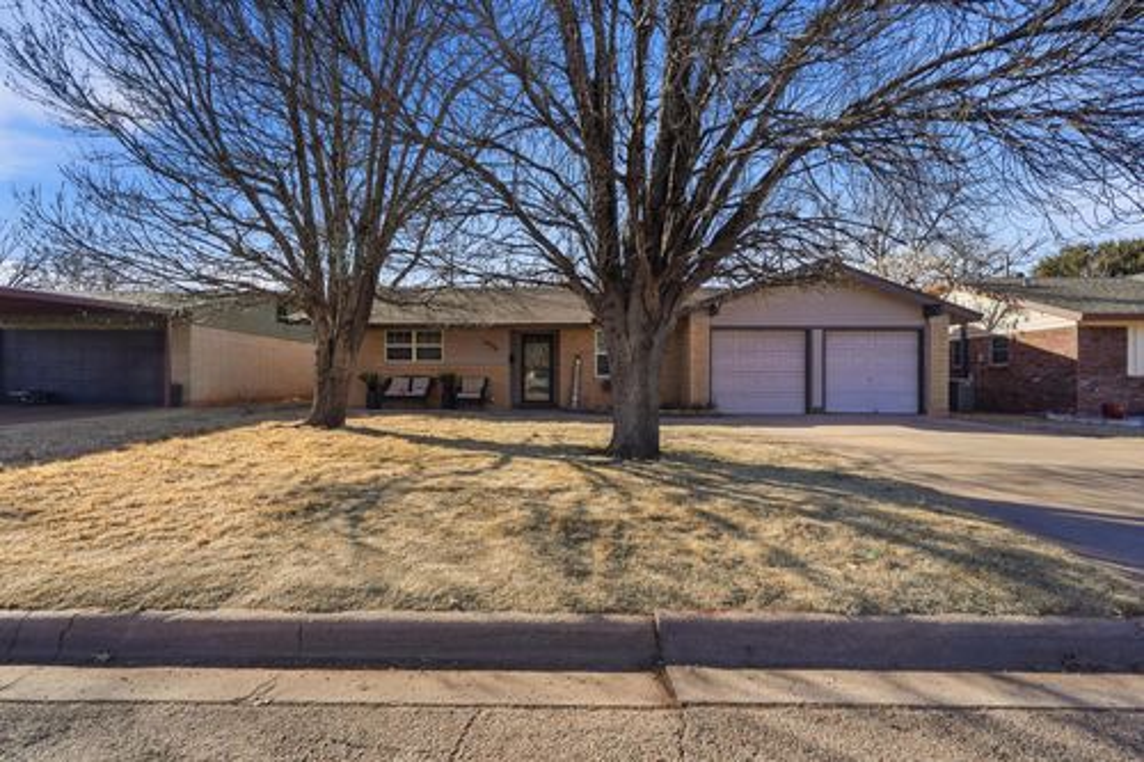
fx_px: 540
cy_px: 381
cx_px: 572
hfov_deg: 93.3
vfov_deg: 70.4
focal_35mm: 17
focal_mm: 17
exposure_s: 1/3200
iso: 200
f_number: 9
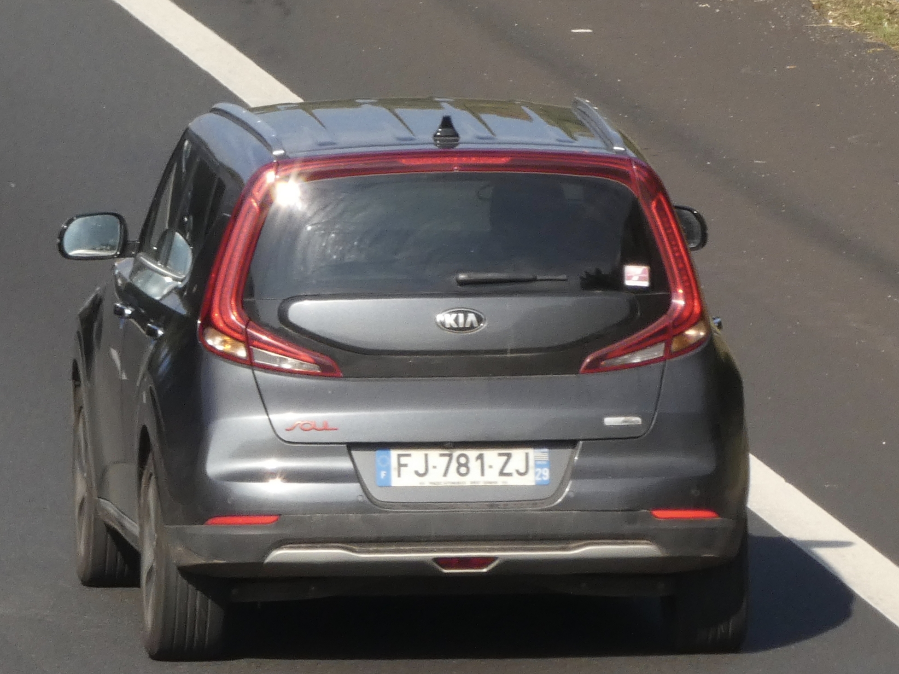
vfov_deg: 3.5
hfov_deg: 4.6
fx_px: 11115
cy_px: 337
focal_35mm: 428
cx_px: 450
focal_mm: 76.7
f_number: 5.6
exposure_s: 1/800
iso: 200
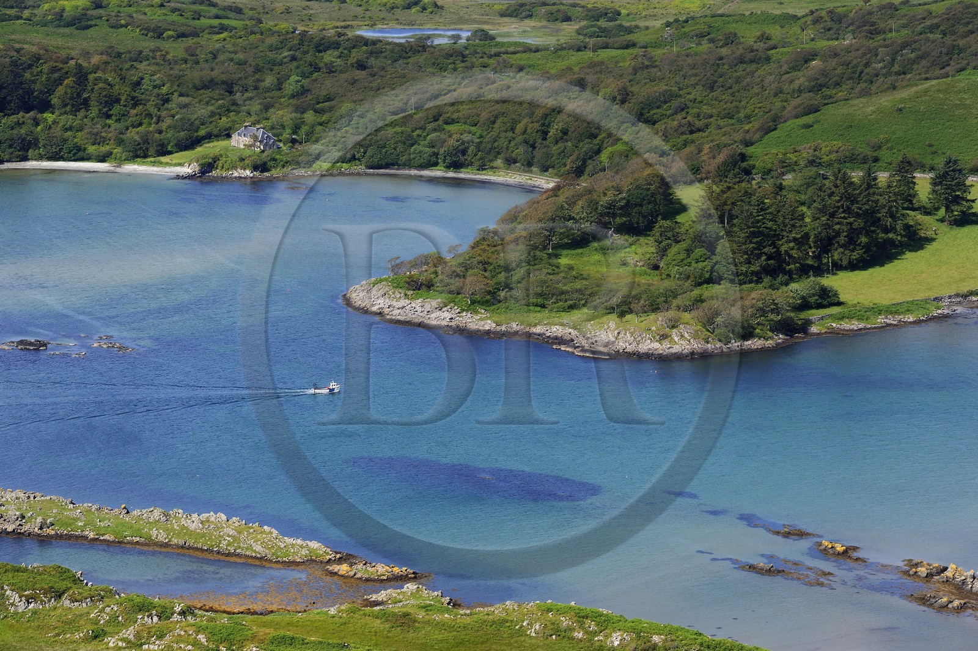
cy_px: 326
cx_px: 489
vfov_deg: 11.2
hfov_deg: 16.8
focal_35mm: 122
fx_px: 3312
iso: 400
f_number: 8
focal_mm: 122
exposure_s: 1/800
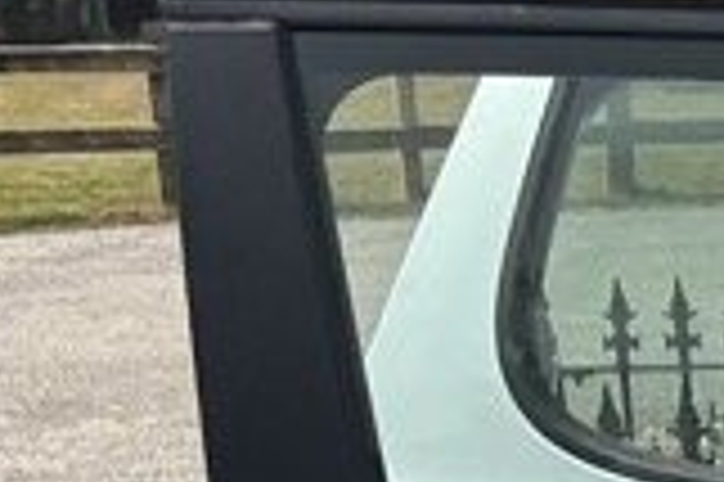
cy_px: 1113
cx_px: 2820
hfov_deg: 7.3
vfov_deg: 6.1
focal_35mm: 215
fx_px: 4319
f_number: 1.6
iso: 64
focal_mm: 5.96
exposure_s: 1/4608
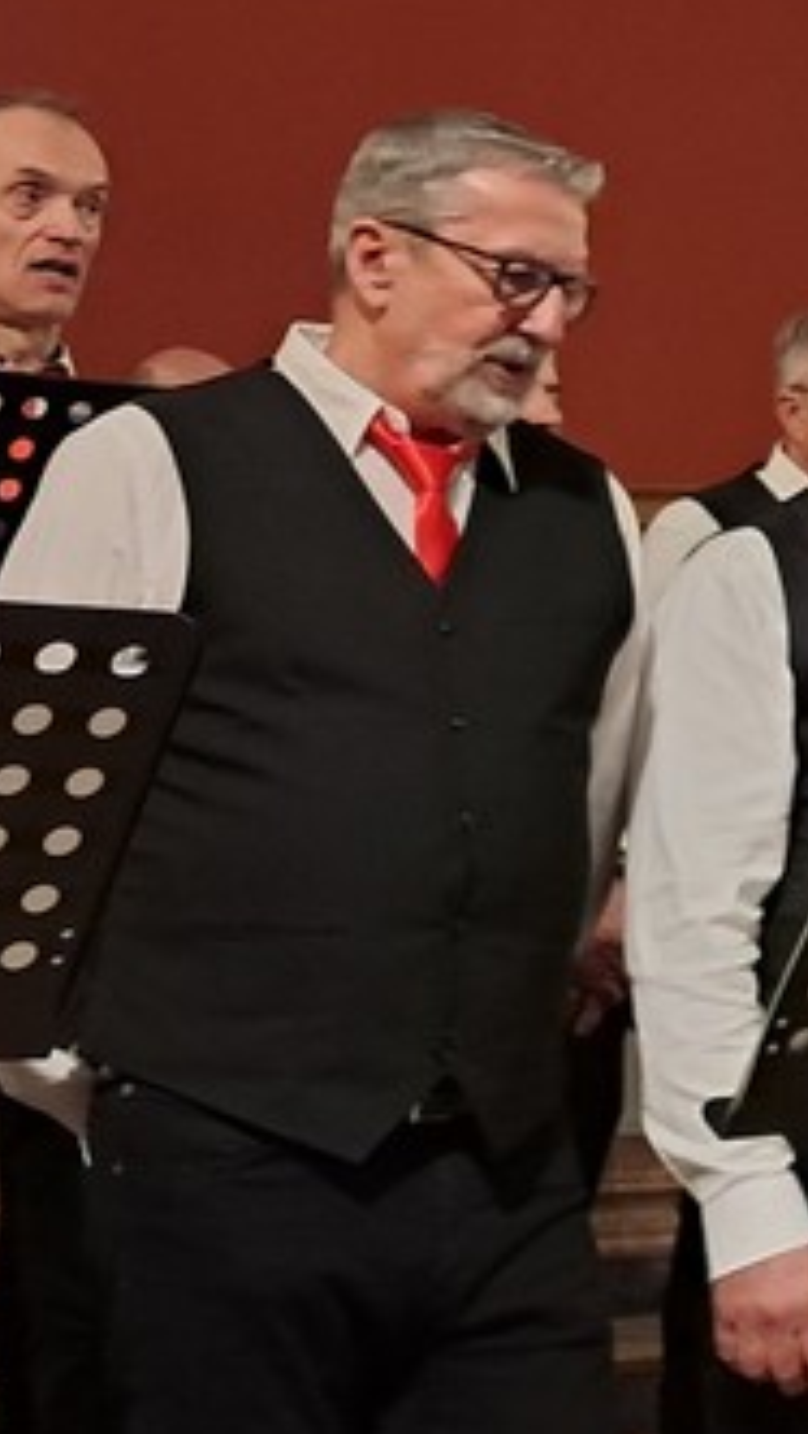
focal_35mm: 85
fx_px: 3234
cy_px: 458
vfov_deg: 24.9
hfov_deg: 13.5
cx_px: 1184
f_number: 1.8
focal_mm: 4
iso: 500
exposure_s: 1/50
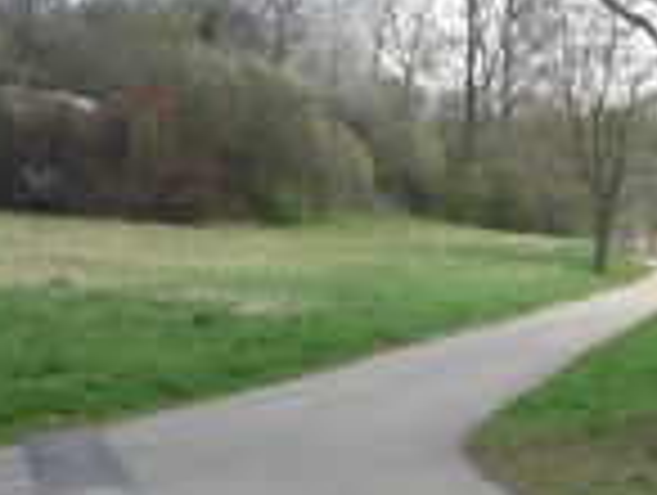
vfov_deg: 14.1
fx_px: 1996
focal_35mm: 105
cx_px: 662
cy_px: 320
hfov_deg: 18.2
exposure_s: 1/400
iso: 100
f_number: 4.5
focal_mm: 5.2
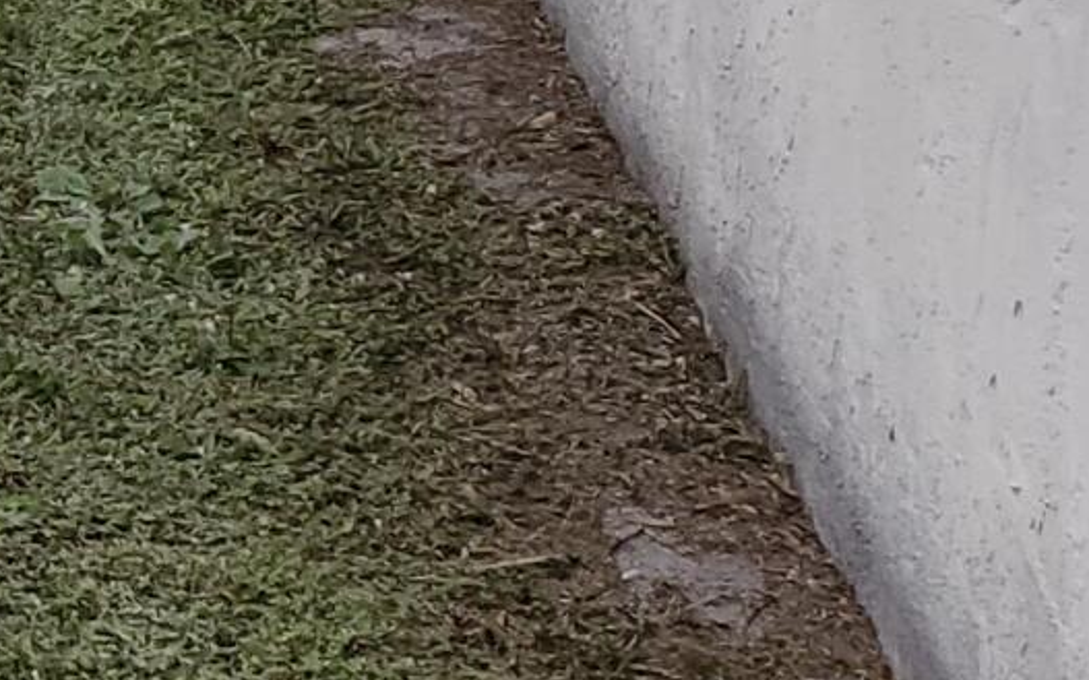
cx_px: -1790
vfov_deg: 8.0
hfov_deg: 10.7
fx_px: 4658
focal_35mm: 157
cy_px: -694
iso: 50
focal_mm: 4.3
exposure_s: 1/1087
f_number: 2.4
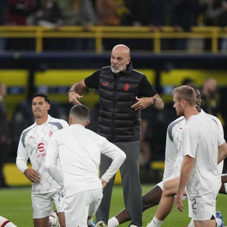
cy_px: 126
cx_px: 106
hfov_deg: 2.7
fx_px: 4793
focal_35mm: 646
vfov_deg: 2.7
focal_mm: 400
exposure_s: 1/2000
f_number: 2.8
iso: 2000
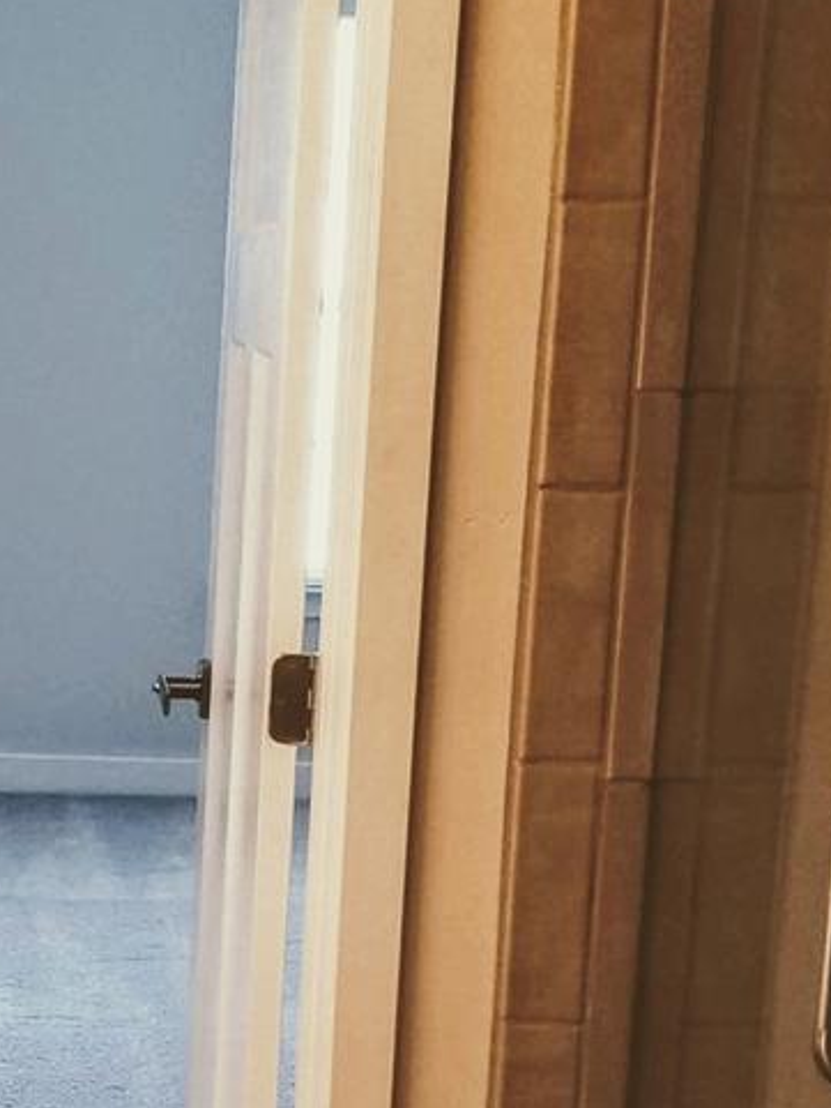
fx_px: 2656
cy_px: 970
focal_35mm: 83
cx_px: -184
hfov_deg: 17.0
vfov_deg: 23.0
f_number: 1.7
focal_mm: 4.25
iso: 80
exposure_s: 1/60
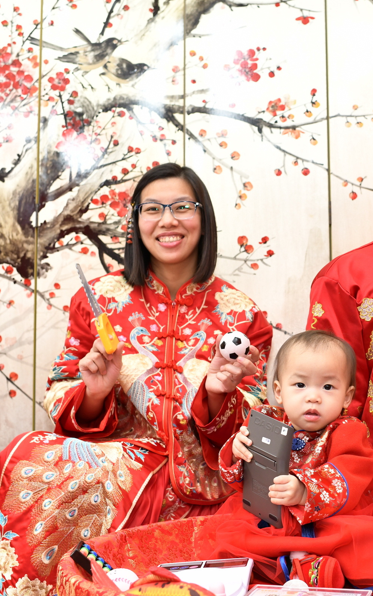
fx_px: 878
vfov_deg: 37.5
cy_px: 300
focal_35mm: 54
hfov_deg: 23.5
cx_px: 315
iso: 800
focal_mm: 35
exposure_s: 1/200
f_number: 4.5
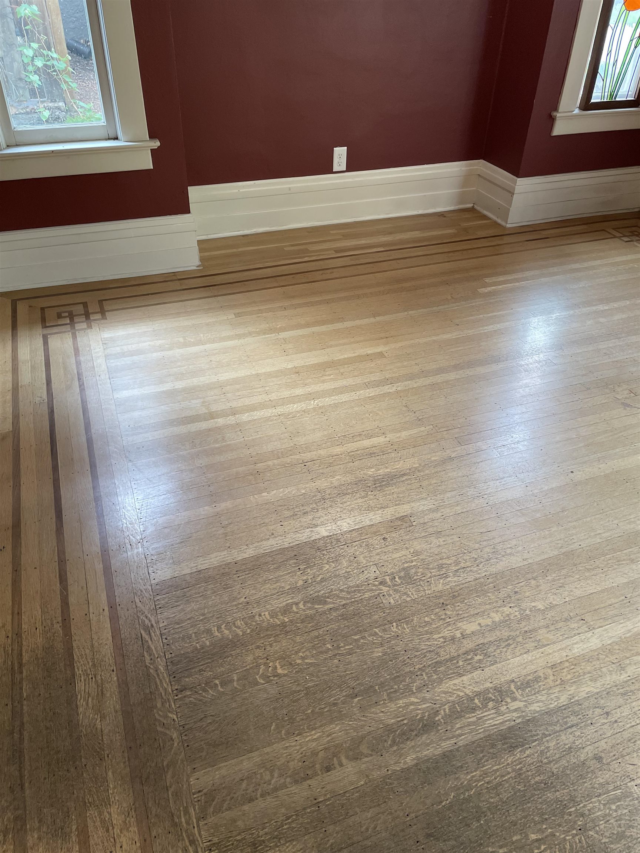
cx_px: 320
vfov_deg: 67.3
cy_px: 426
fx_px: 641
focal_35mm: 26
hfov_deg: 53.1
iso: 125
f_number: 1.6
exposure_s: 1/120
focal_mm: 4.2
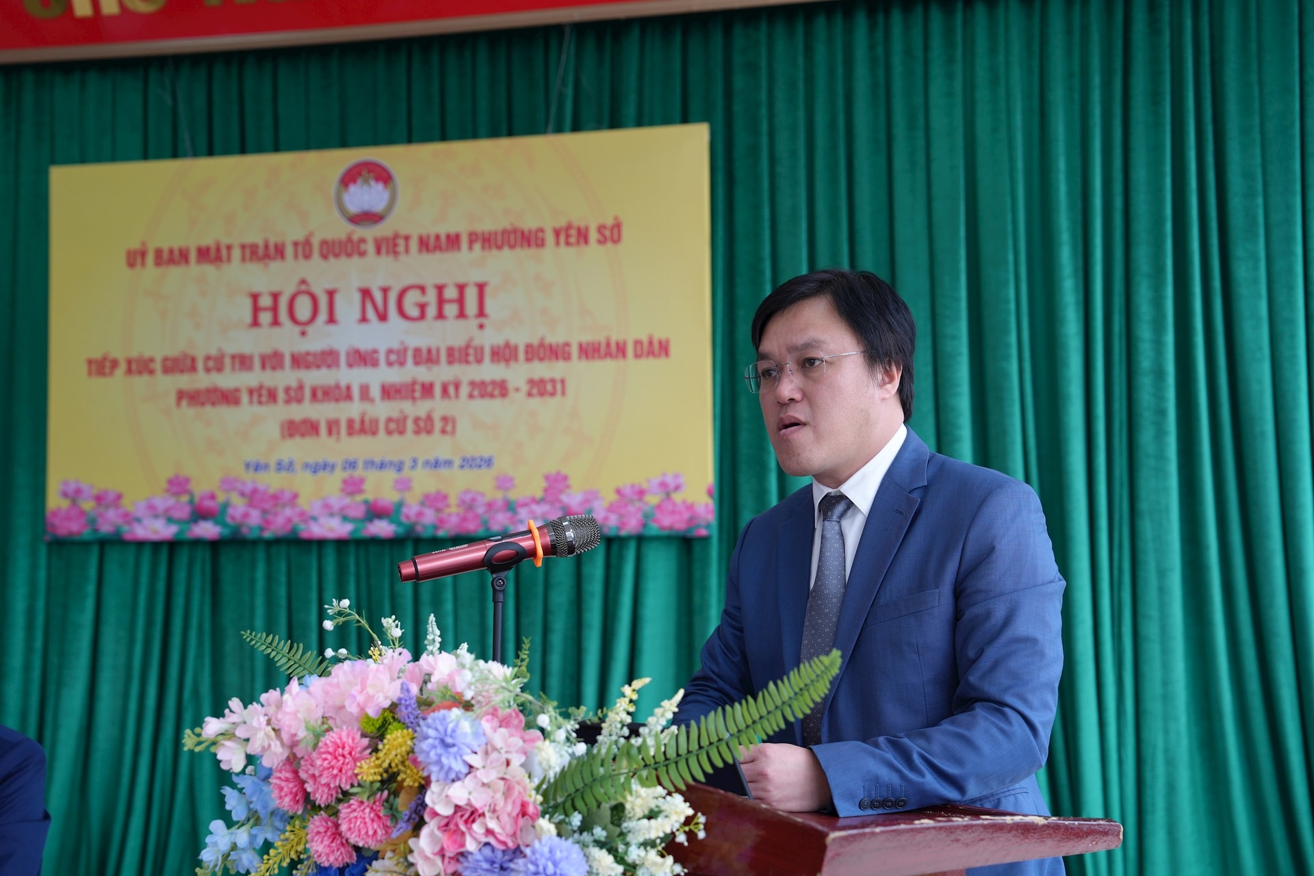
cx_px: 657
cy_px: 438
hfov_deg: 37.5
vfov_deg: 25.5
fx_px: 1934
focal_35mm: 53
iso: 400
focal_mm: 53
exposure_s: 1/160
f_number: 4
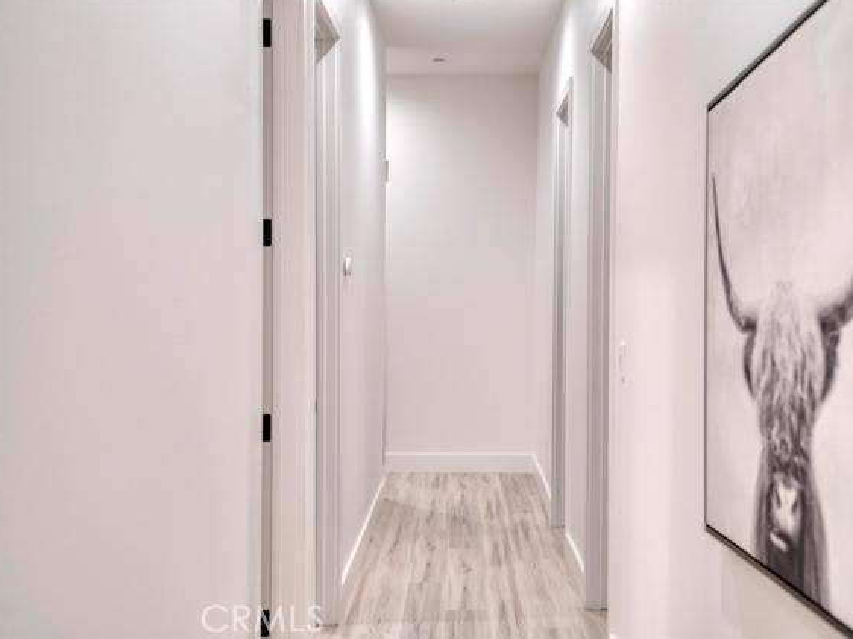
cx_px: 464
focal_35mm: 46
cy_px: 316
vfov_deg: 31.5
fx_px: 1133
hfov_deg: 41.2
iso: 640
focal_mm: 42
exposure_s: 1/400
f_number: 3.5
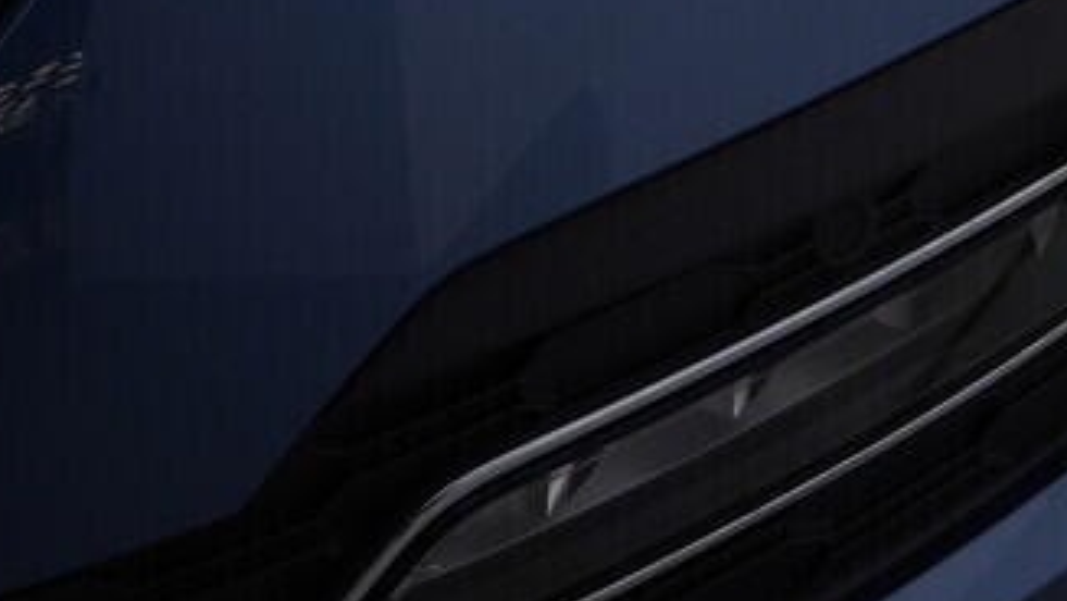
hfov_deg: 17.6
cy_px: -439
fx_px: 3339
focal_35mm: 118
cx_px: 1152
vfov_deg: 9.8
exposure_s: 1/100
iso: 125
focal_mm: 24
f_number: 4.5
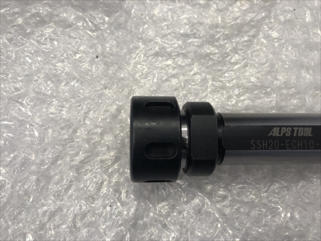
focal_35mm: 28
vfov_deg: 49.7
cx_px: 160
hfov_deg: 63.4
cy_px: 120
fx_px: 260
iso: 25
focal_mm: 3.99
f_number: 1.8
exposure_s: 1/30
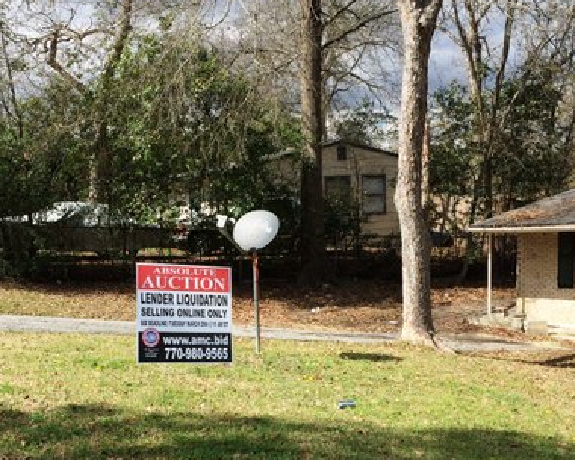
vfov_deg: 31.6
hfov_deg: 39.4
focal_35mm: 47
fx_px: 800
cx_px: 234
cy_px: 340
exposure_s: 1/1520
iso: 32
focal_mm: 4.15
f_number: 2.2
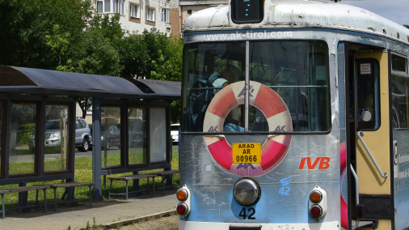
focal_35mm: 105
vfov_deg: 11.4
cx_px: 293
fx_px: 1138
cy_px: 6
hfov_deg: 20.3
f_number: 7.1
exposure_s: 1/640
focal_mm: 26
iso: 100
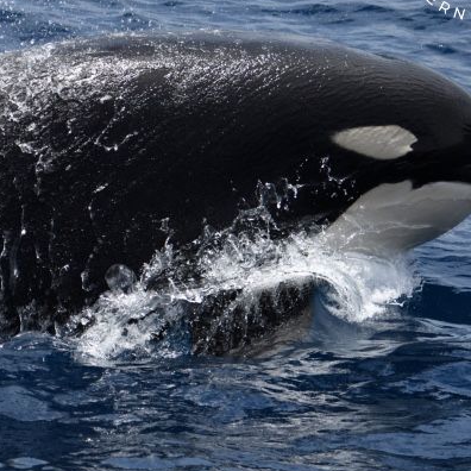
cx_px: 90
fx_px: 4495
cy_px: 175
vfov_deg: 6.0
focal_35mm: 292
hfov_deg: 6.0
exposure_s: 1/8000
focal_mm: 170
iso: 720
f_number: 5.3
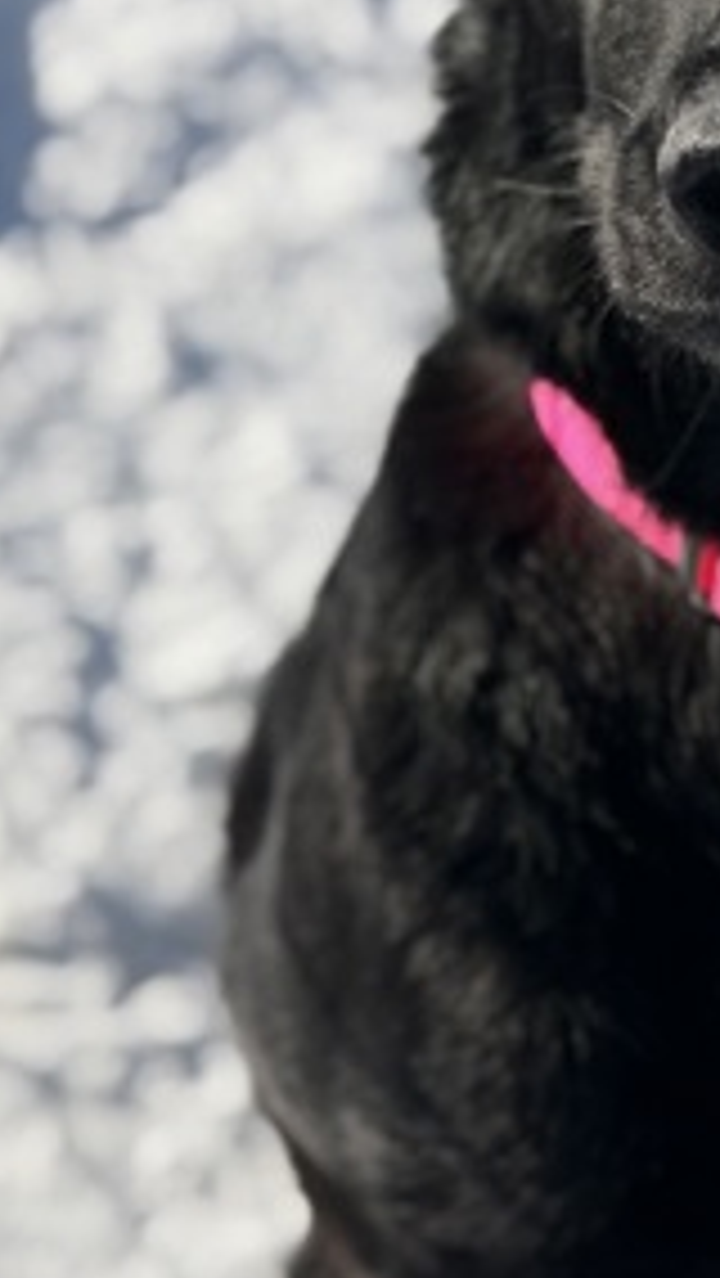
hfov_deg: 11.6
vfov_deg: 20.5
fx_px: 3492
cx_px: 788
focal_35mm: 103
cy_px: 234
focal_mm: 6.76
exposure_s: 1/6024
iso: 64
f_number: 1.78
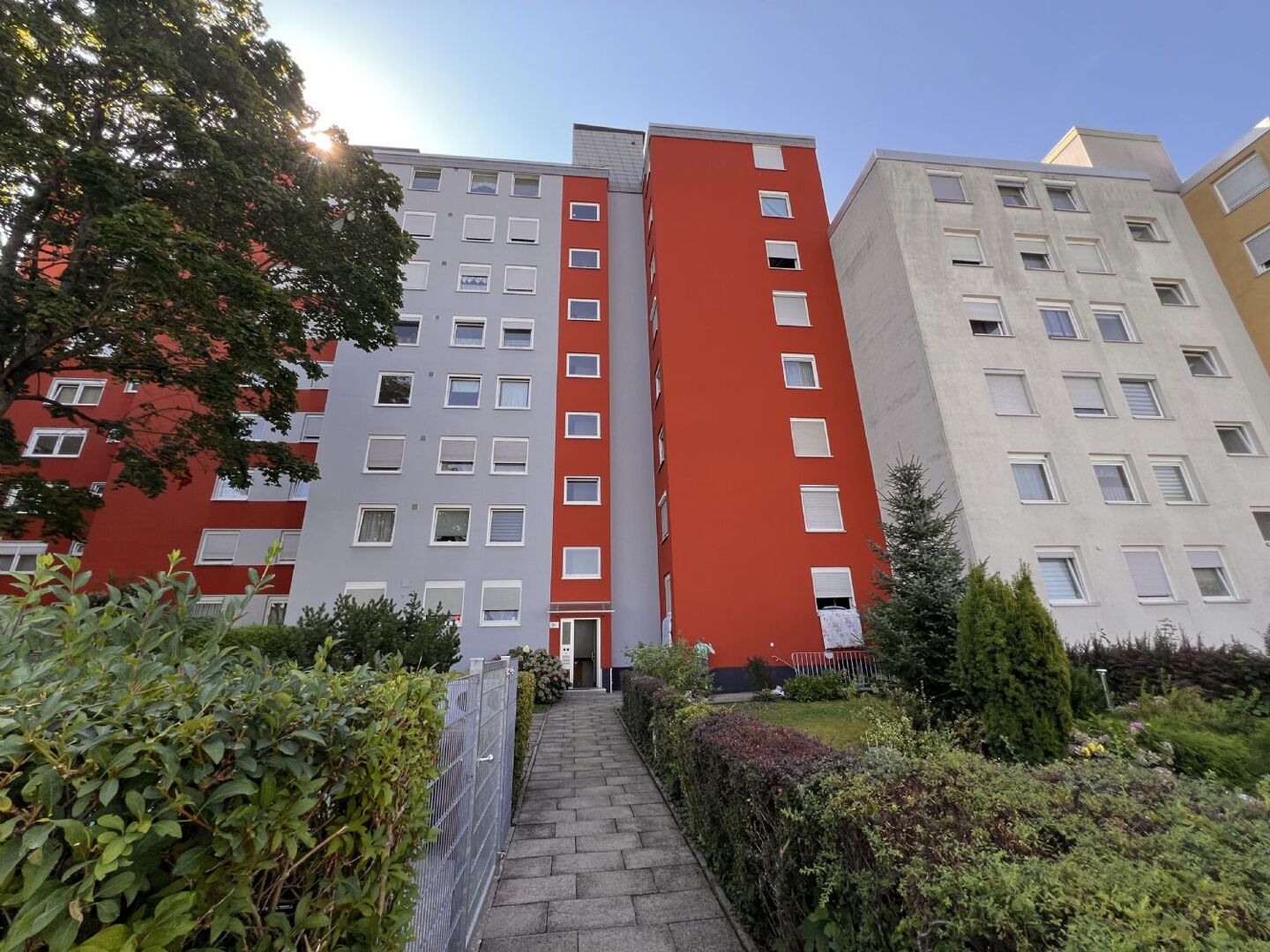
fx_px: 477
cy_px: 476
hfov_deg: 106.2
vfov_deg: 89.9
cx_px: 635
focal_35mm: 13
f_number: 1.8
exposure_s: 1/271
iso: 32
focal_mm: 1.57
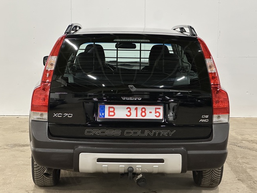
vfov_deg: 18.9
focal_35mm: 78
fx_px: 579
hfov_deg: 25.0
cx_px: 128
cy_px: 97
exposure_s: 1/50
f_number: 2.8
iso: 500
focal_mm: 9
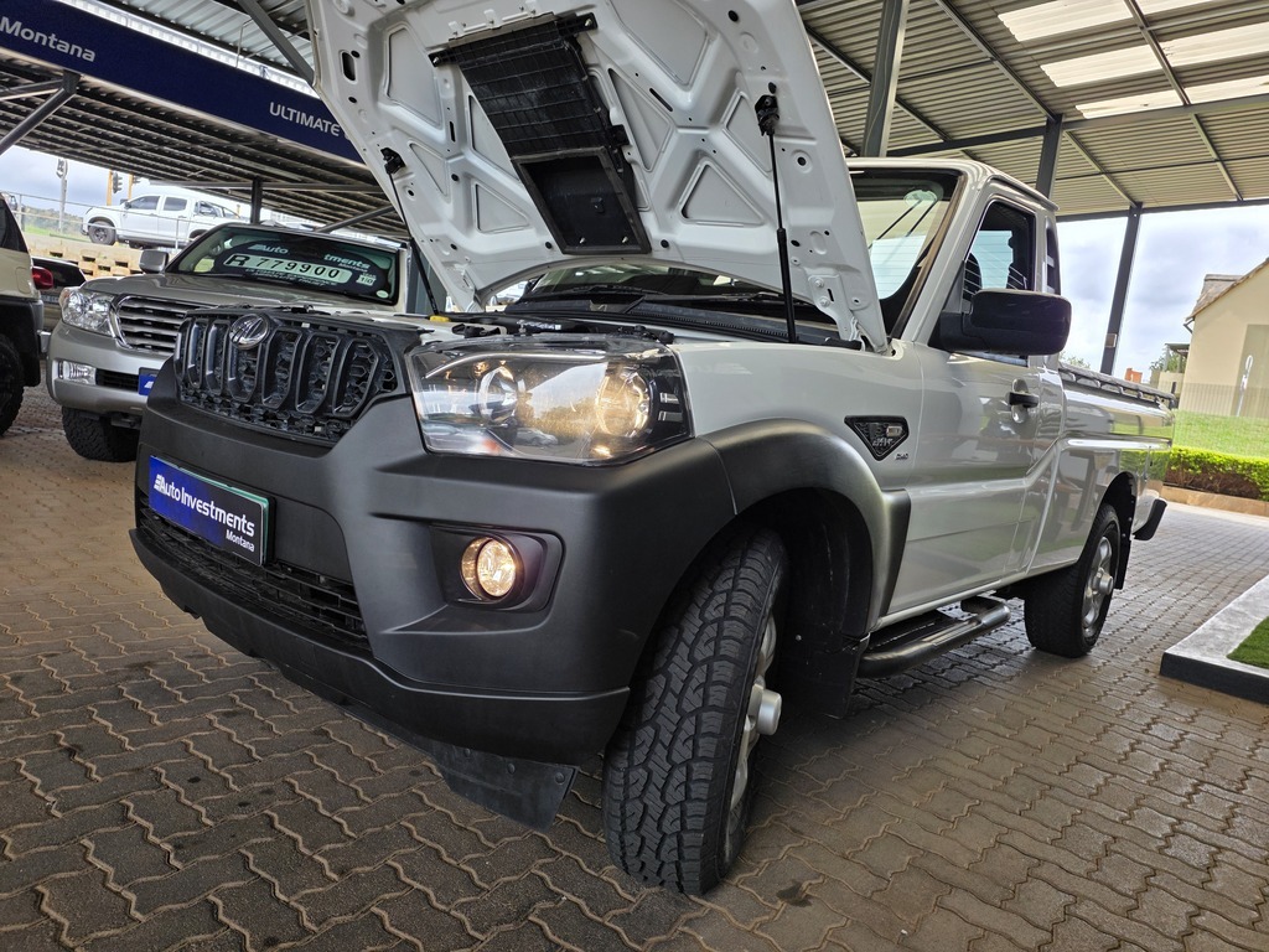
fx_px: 843
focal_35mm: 23
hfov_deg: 73.9
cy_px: 476
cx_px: 634
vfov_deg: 58.9
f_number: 1.7
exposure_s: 1/359
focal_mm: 6.25
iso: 40
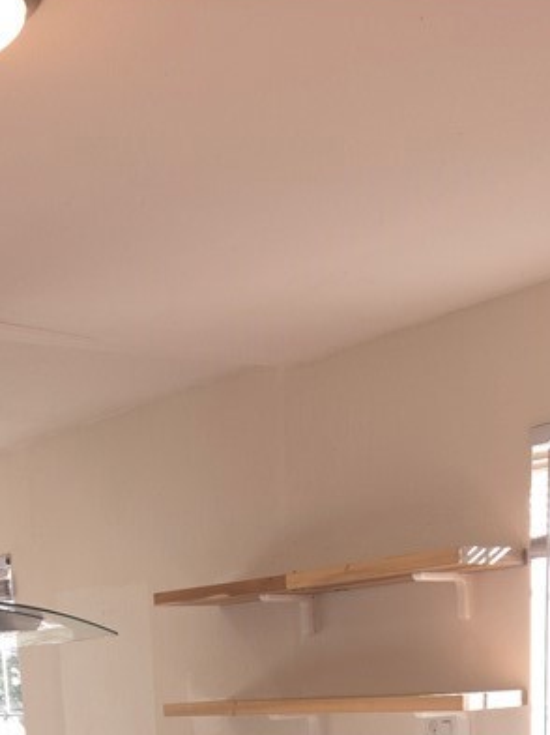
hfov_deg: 24.4
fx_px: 1273
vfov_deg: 27.2
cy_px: 944
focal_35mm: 60
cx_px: 284
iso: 50
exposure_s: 1/134
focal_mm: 5.4
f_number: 1.8
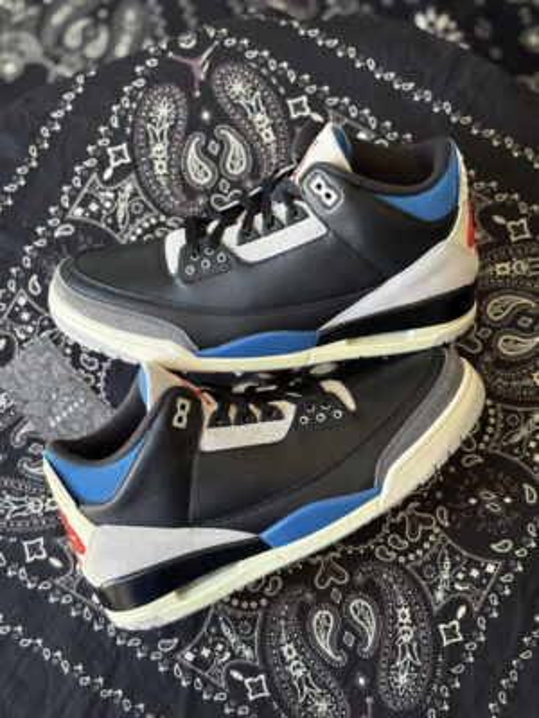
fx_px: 1080
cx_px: 270
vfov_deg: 36.8
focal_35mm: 52
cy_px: 359
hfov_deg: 28.0
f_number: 1.6
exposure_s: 1/60
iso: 40
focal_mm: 5.96
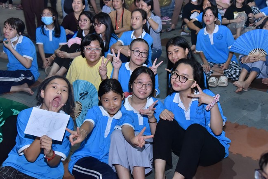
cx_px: 134
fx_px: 343
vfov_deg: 29.3
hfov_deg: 42.7
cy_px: 90
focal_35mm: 46
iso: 3200
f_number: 5
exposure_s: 1/200
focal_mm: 46
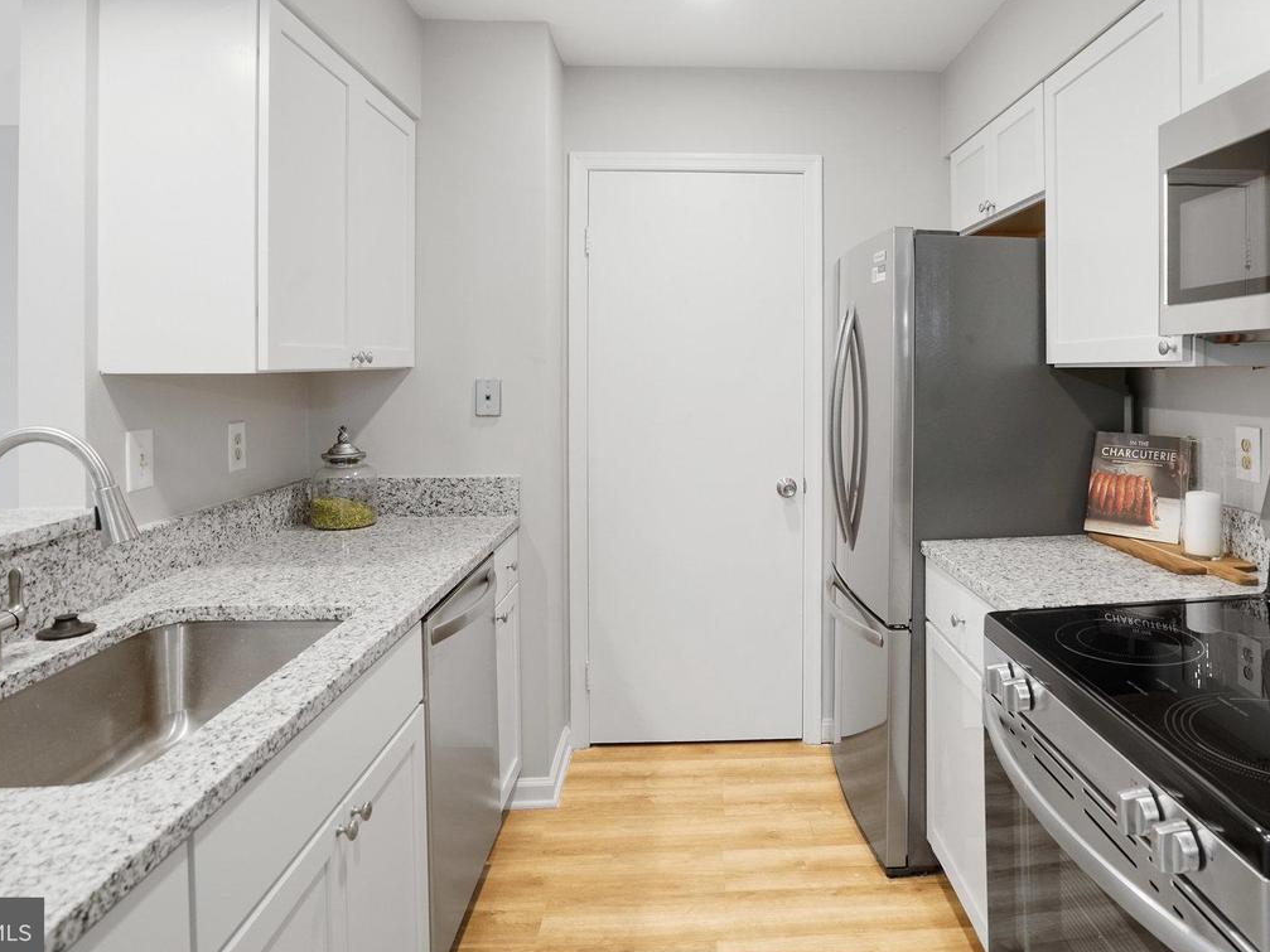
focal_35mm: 22
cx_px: 755
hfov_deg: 75.6
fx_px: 807
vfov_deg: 60.3
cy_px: 357
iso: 1250
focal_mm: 16
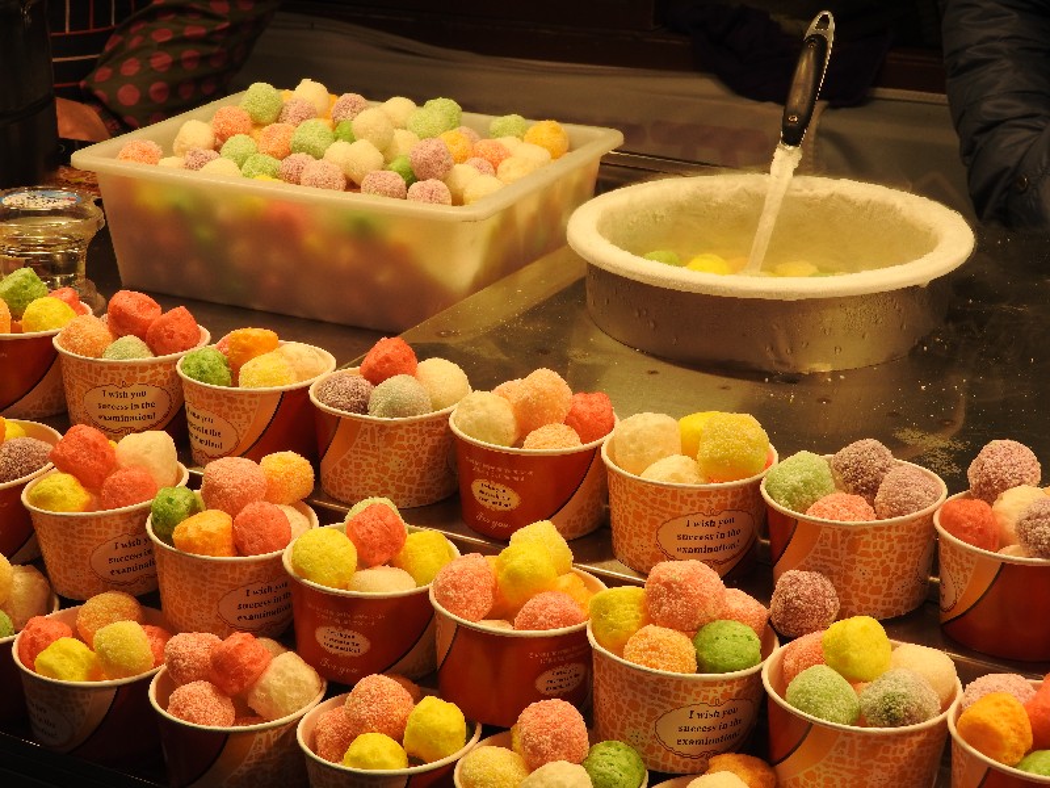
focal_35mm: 70
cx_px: 525
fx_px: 2123
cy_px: 394
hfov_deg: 27.8
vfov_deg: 21.0
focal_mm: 12.5
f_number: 4.5
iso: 100
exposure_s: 1/200
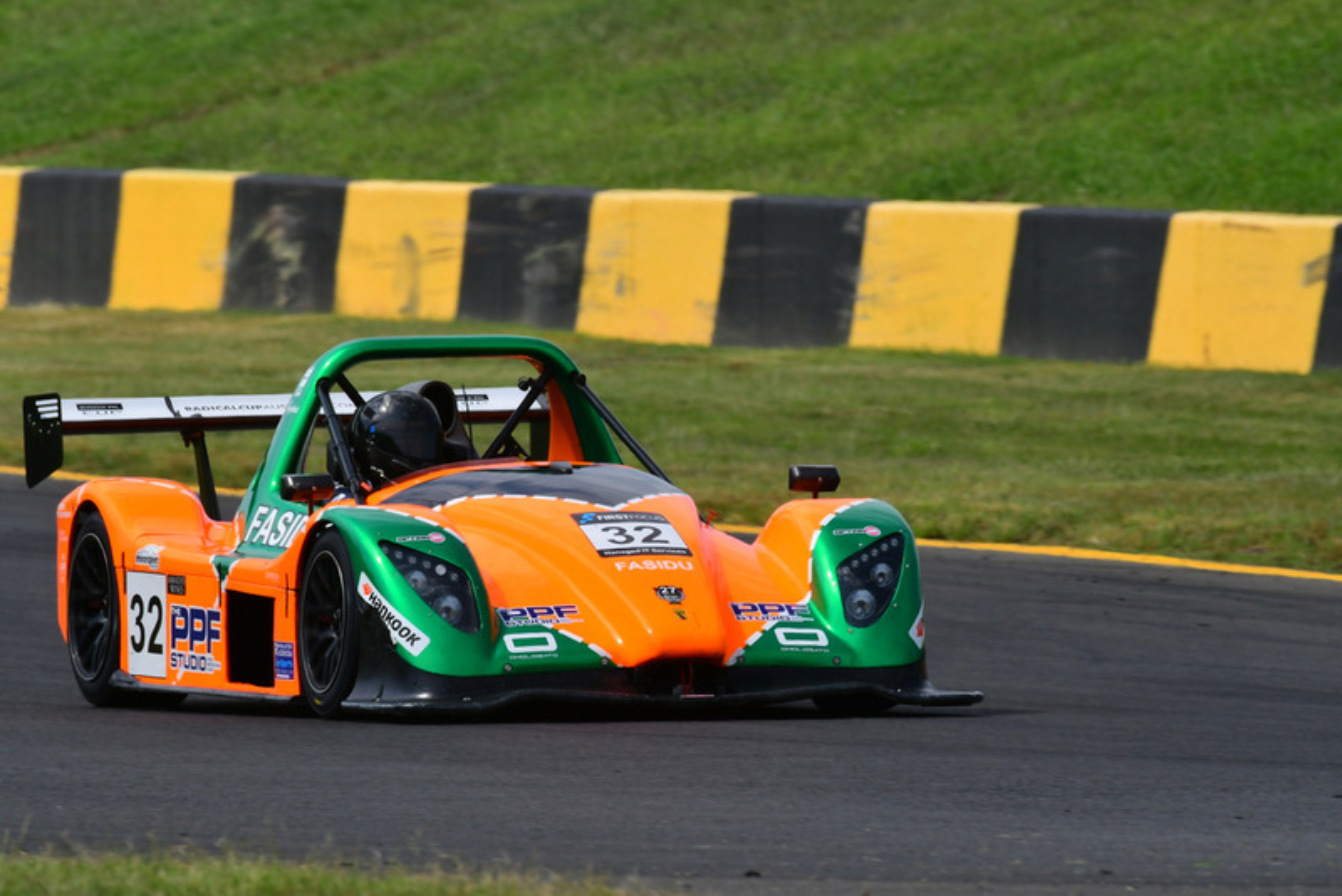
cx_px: 671
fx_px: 27967
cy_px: 448
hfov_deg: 2.7
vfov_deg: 1.8
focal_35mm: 750
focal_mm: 500
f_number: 13
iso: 400
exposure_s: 1/640
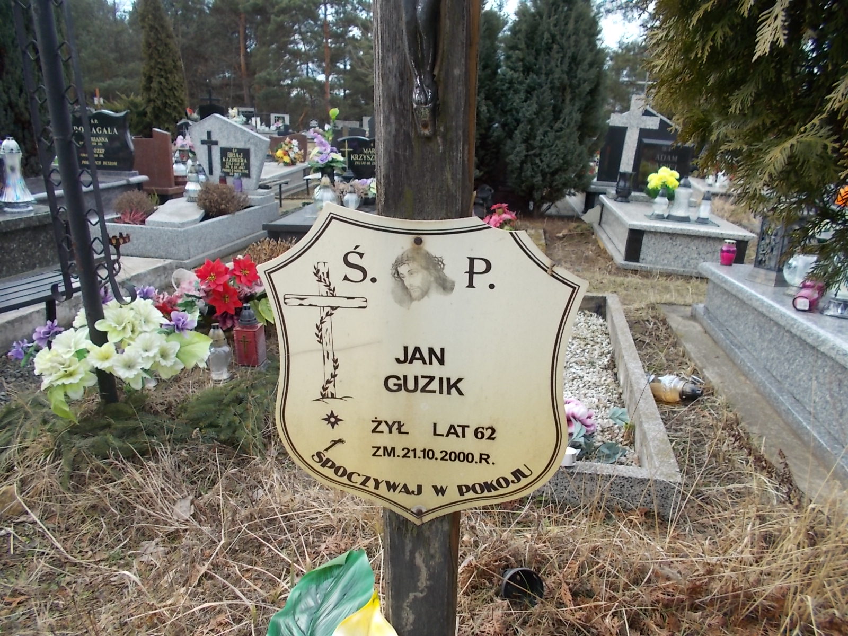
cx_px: 424
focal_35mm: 26
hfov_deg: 67.3
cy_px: 318
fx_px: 637
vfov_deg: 53.1
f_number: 3.2
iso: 80
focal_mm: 4.6
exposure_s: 1/250
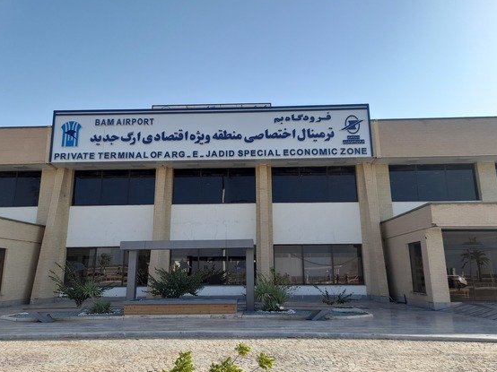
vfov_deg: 49.7
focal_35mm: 28
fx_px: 402
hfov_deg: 63.5
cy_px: 175
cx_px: 245
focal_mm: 4.6
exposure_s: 1/694
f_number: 2
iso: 20
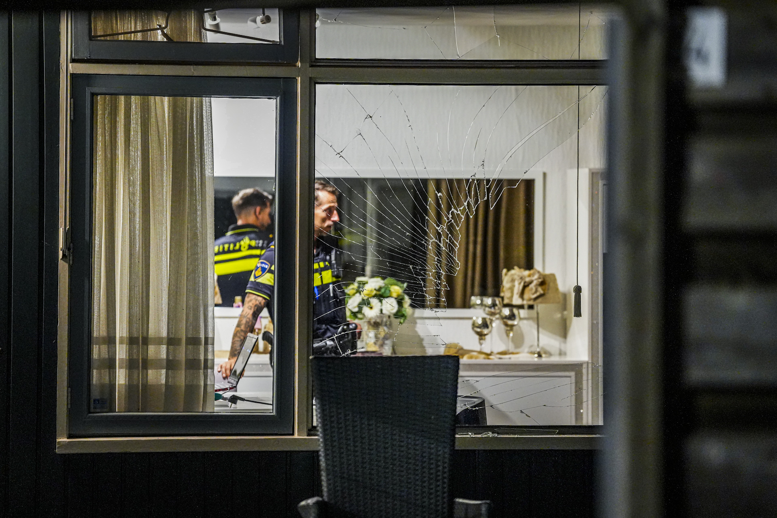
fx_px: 2978
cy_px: 259
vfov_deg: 9.9
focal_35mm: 138
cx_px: 388
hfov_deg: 14.9
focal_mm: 138
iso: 6400
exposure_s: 1/100
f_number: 2.8
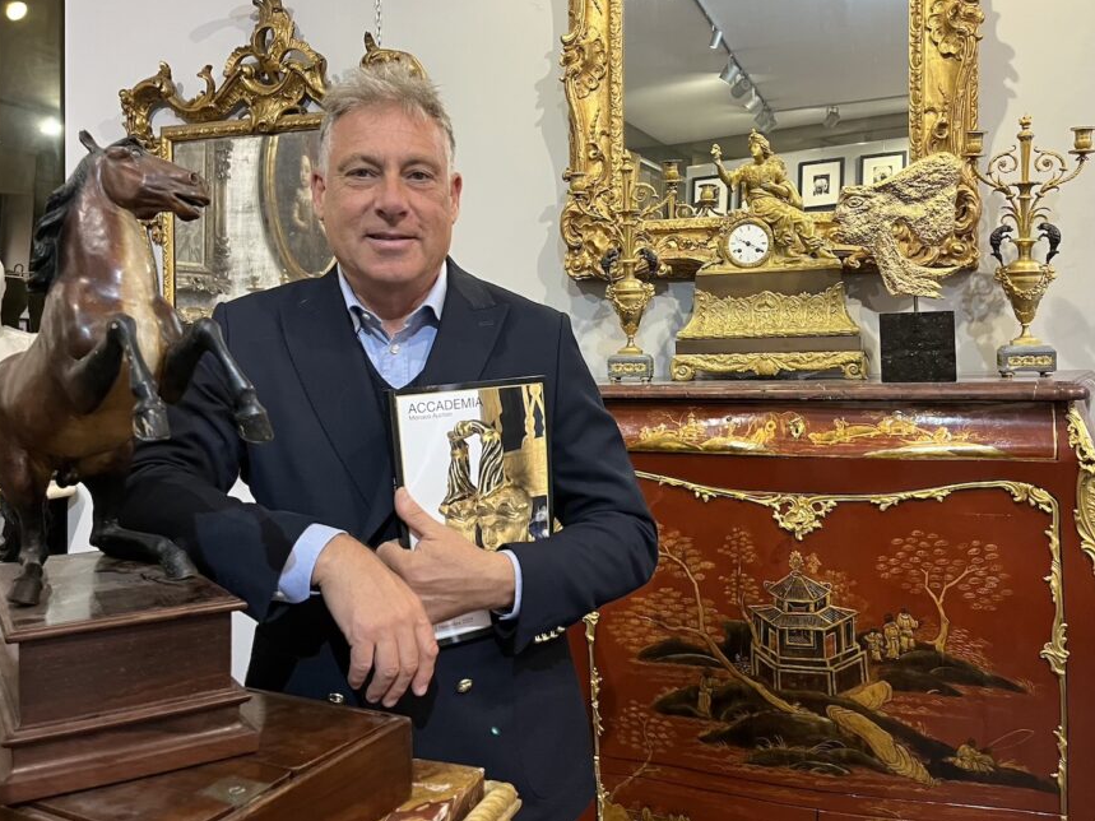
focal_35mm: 31
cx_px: 565
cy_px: 339
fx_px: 980
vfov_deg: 45.2
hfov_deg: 58.3
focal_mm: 5.1
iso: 320
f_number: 1.6
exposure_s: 1/50
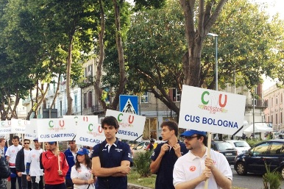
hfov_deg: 35.6
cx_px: 118
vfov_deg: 23.9
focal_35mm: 56
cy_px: 147
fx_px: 442
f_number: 2.4
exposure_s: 1/120
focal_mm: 4.28
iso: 80
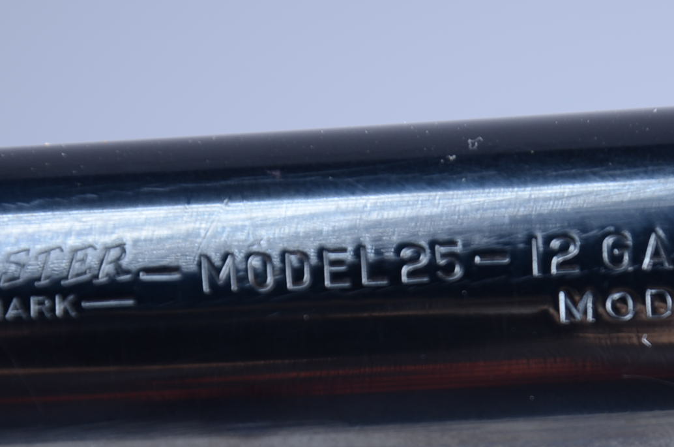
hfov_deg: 5.5
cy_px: 437
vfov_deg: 3.6
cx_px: 605
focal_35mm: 375
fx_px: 7010
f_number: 7.1
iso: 100
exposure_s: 1/100
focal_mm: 105
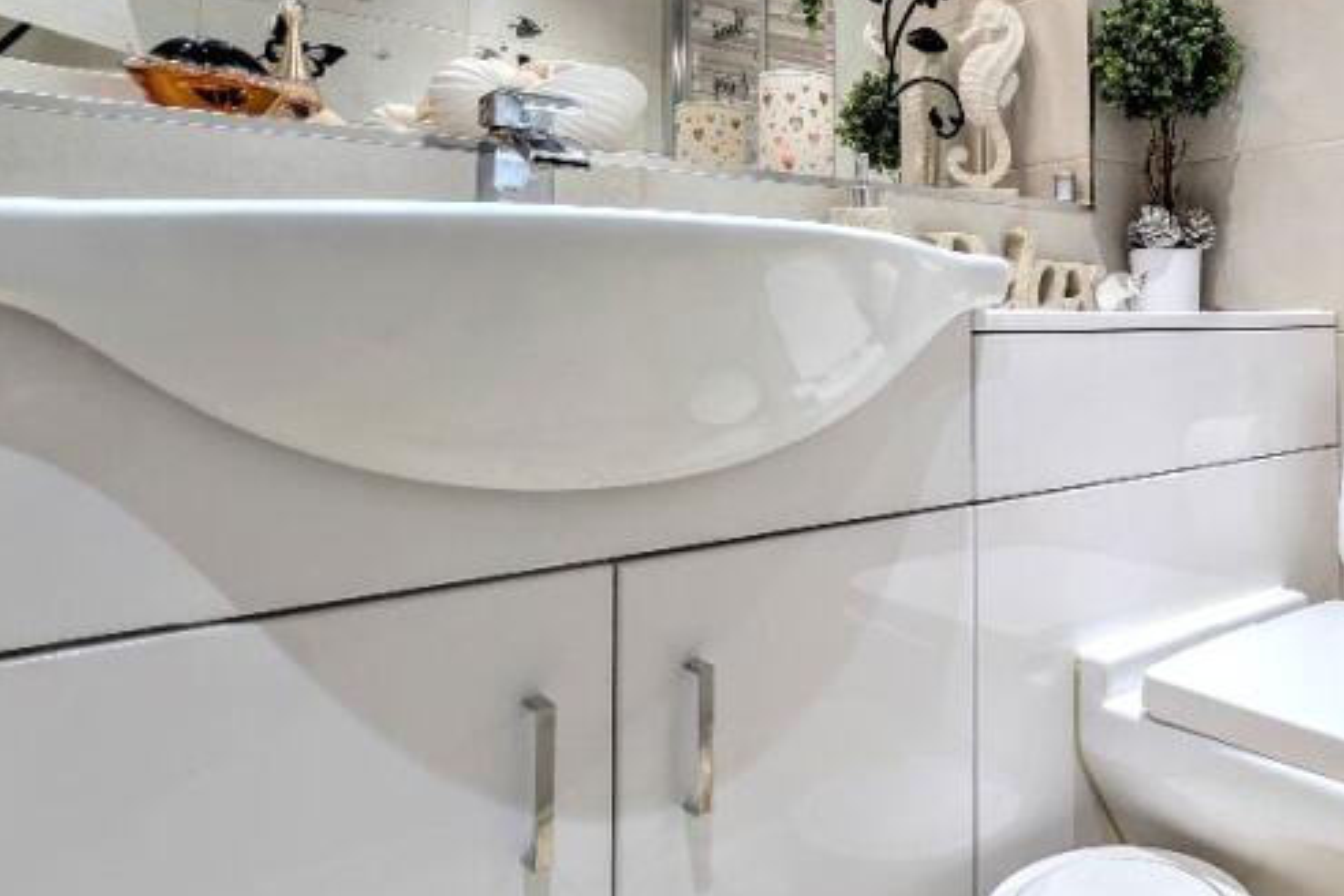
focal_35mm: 26
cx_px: 1106
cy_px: 275
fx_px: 971
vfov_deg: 48.4
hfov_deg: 62.5
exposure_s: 1/100
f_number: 1.7
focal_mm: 2.02
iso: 60
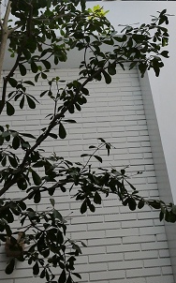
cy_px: 5
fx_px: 485
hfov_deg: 20.4
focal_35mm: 63
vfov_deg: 30.4
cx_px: 131
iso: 100
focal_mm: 14
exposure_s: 1/2000
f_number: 4
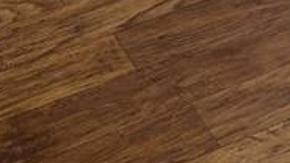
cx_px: 459
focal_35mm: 170
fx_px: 1307
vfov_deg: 6.2
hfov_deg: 12.0
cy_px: -417
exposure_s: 1/60
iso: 125
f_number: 1.78
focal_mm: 6.76
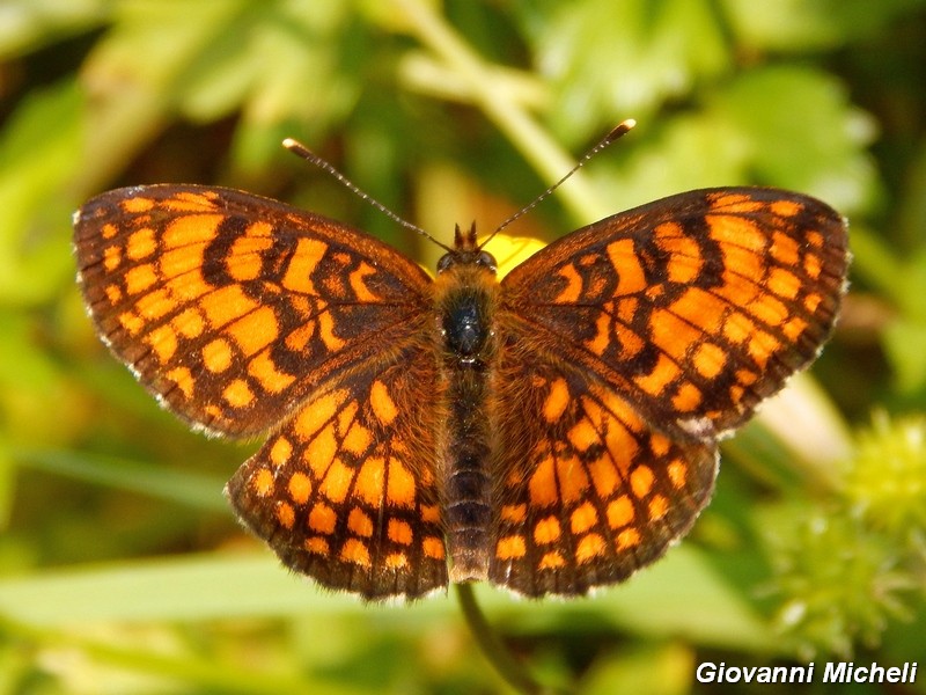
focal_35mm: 184
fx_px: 4922
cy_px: 348
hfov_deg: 10.7
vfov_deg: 8.1
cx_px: 463
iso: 200
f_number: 5.3
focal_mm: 32.8
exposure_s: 1/250
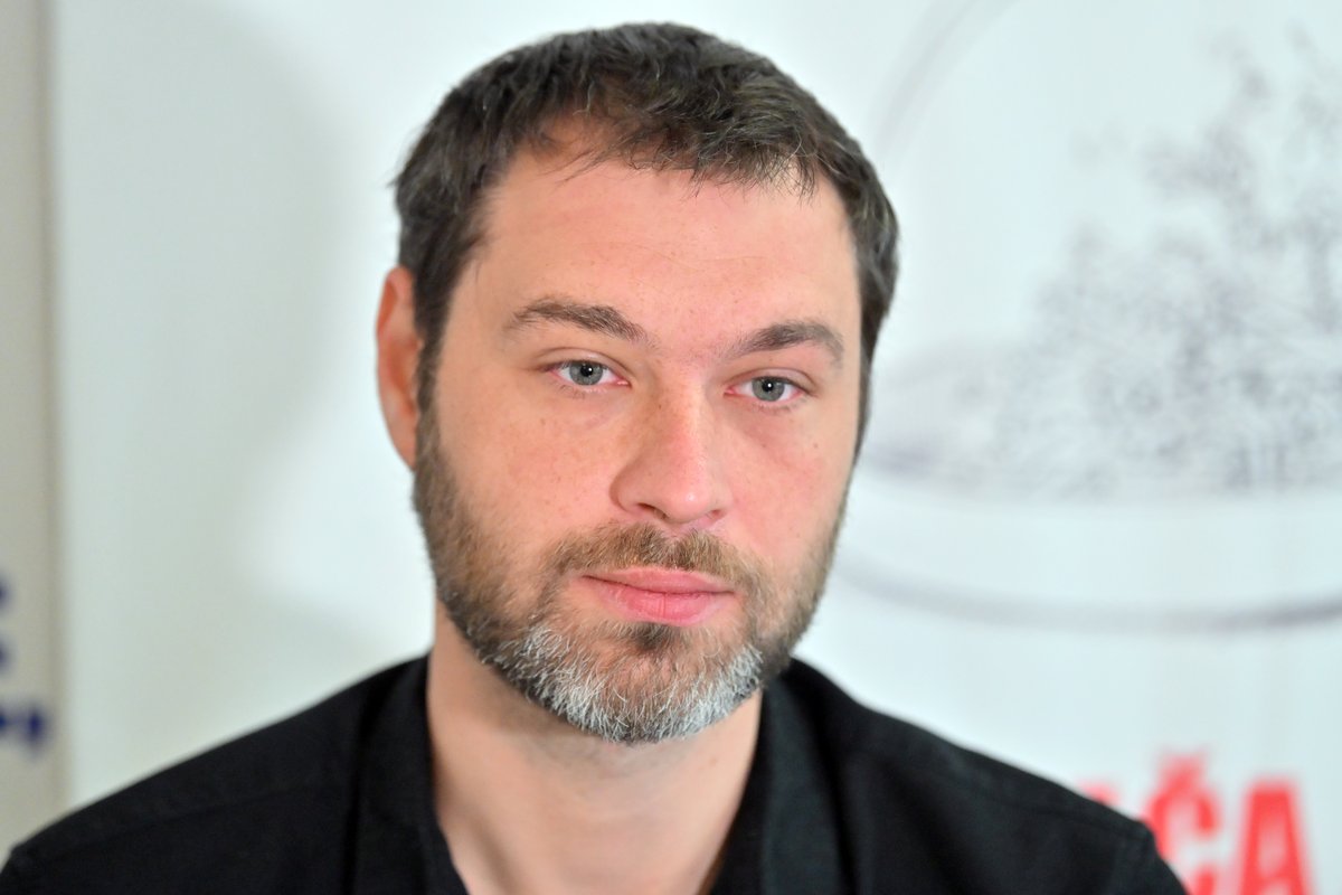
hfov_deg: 13.7
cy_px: 448
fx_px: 5591
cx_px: 671
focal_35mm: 150
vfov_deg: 9.1
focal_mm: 150
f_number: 2.8
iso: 4000
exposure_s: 1/200
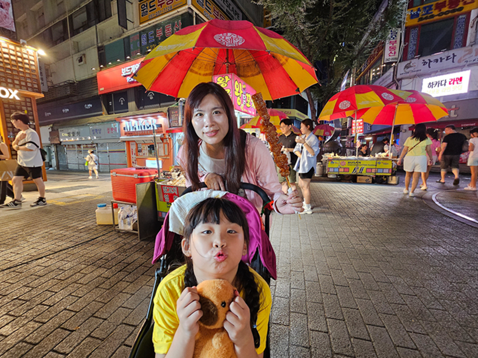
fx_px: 193
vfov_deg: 85.6
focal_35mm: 14
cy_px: 184
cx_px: 234
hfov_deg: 102.1
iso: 320
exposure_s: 1/30
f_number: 2.2
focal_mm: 2.2
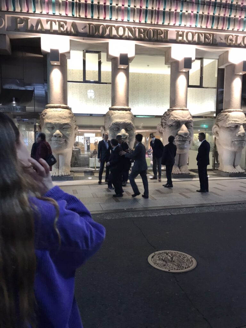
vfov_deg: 63.4
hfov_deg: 49.7
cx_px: 123
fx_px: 265
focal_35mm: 28
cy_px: 164
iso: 40
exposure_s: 1/20
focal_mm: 3.99
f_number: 1.8
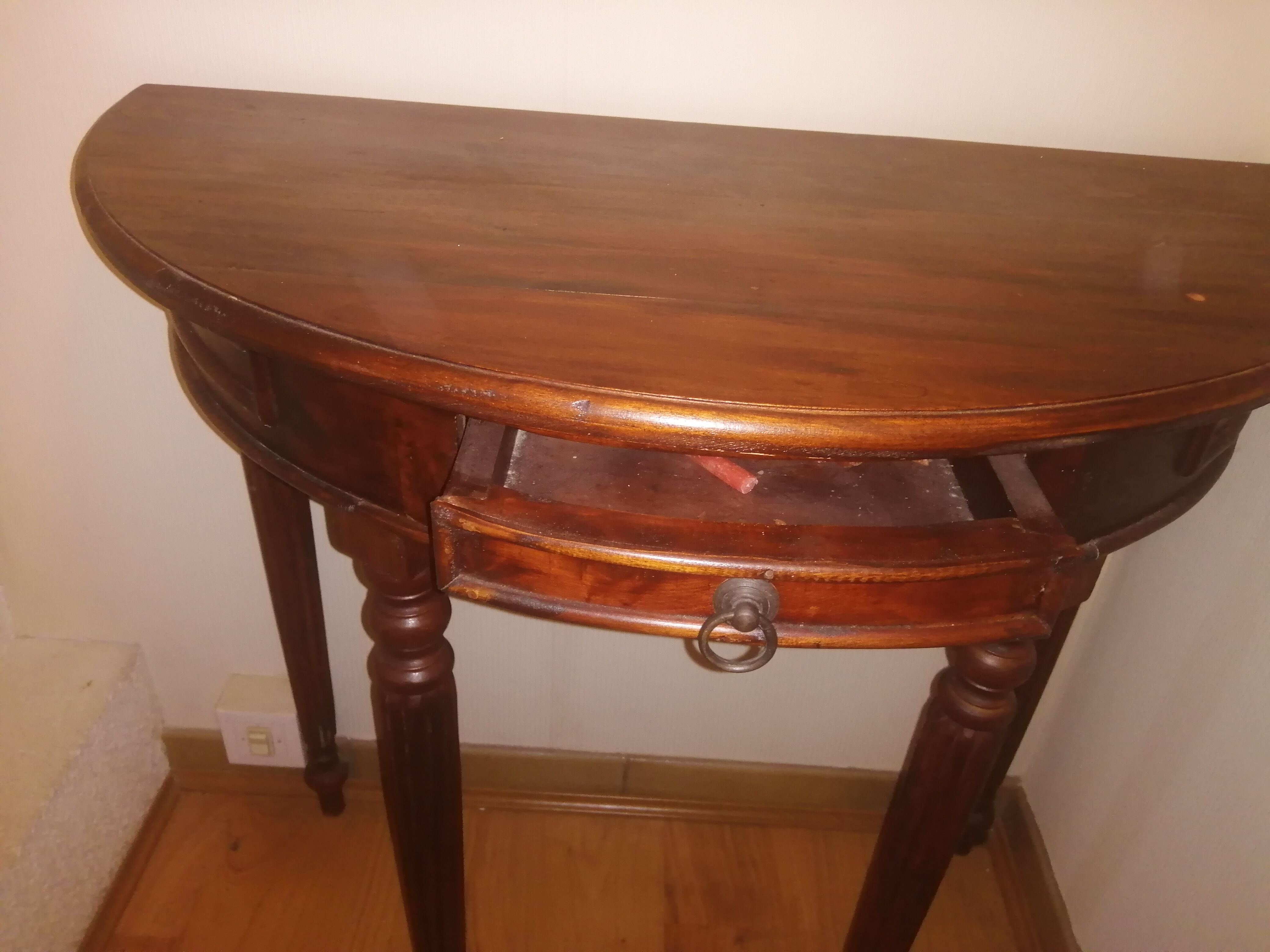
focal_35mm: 26
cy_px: 476
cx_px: 635
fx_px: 954
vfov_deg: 53.1
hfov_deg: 67.3
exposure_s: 1/33.3
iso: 200
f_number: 1.8
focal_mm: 3.6
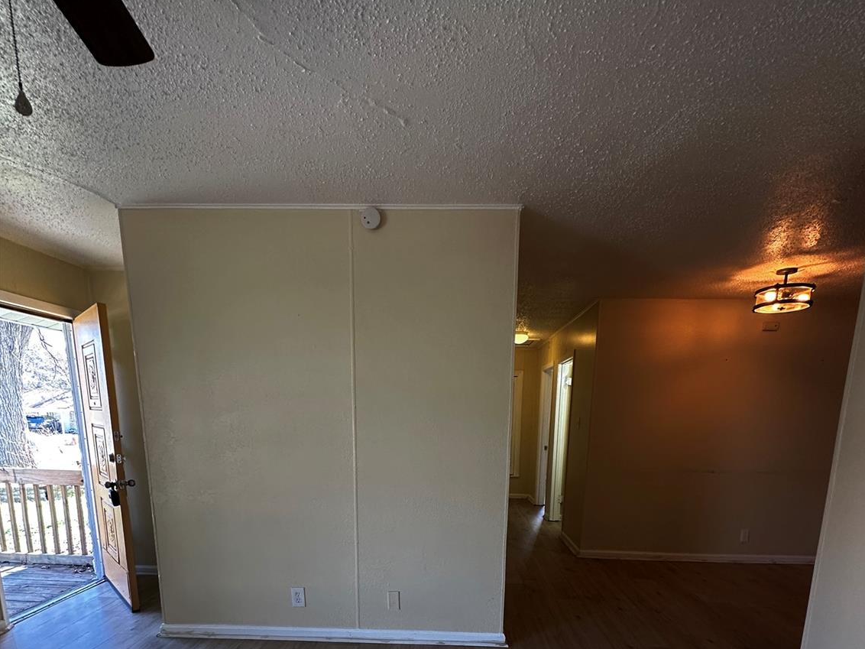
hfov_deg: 84.7
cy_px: 509
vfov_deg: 63.4
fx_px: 475
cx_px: 439
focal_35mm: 19
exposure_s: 1/120
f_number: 2.2
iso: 200
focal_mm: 2.22
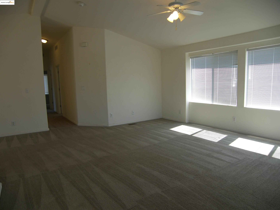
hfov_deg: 71.6
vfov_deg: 56.8
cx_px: 140
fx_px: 194
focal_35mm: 24
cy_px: 105
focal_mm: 5
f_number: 2.8
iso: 50
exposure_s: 1/40
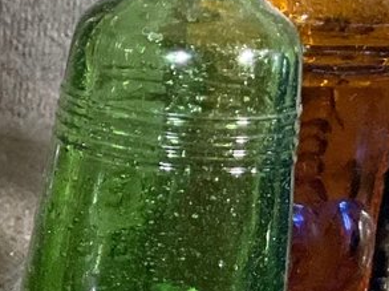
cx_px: -508
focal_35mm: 150
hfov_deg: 11.3
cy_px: 160
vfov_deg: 9.9
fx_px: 1684
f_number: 1.8
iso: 250
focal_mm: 3
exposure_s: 1/60
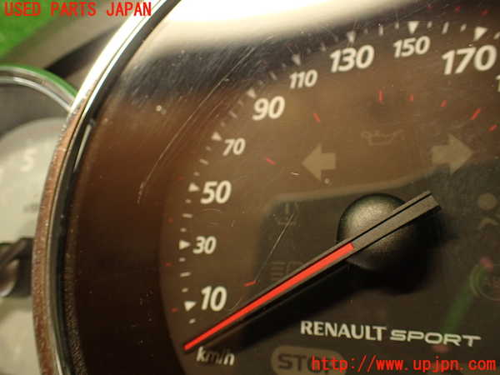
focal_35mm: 30
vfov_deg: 46.8
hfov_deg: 60.0
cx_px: 250
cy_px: 188
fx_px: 433
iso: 250
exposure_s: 1/30
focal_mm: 5.4
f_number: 2.3
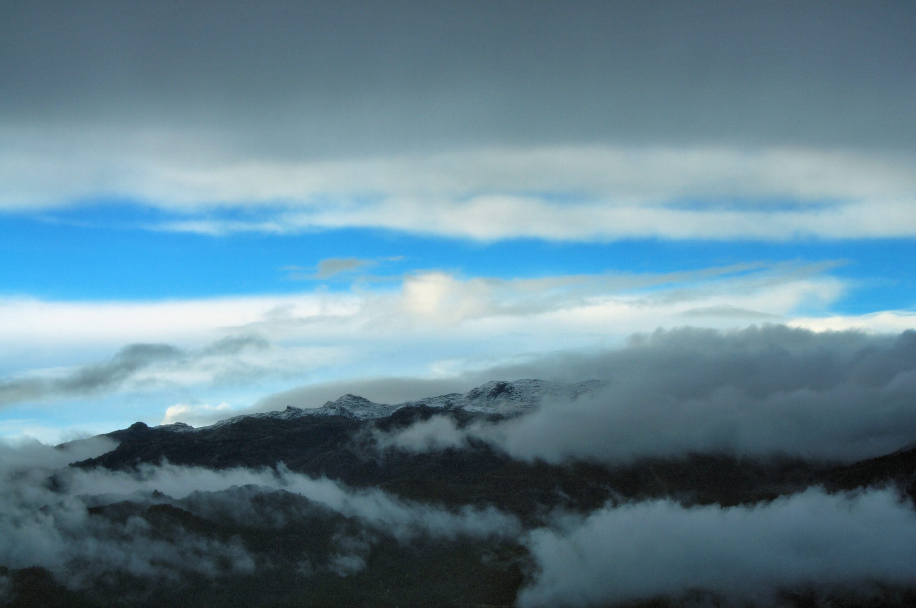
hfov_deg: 19.5
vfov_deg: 13.0
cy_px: 304
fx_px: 2668
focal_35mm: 105
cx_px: 458
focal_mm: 70
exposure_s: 1/500
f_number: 5.6
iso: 200
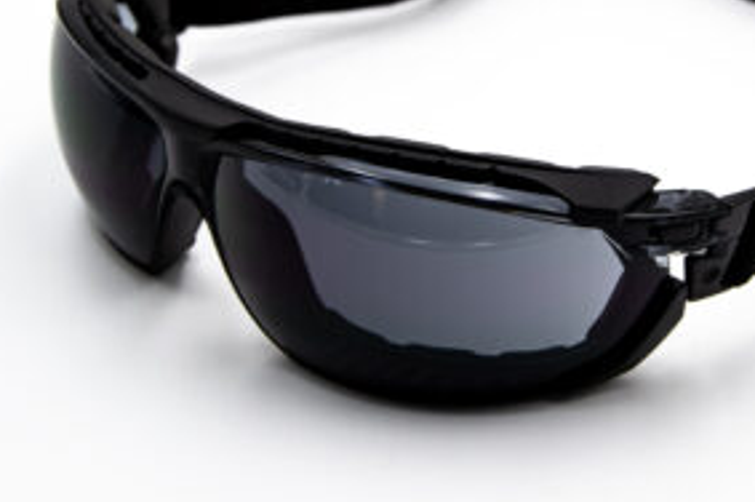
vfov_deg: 14.6
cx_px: 502
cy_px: 140
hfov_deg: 21.9
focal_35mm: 93
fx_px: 1946
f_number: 8
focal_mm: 35
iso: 160
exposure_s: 1/125
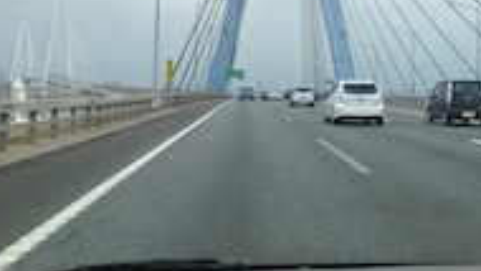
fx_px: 868
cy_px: 38
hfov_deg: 31.0
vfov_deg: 17.5
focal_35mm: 68
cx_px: 263
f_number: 2.4
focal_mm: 4.12
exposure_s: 1/786
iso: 50
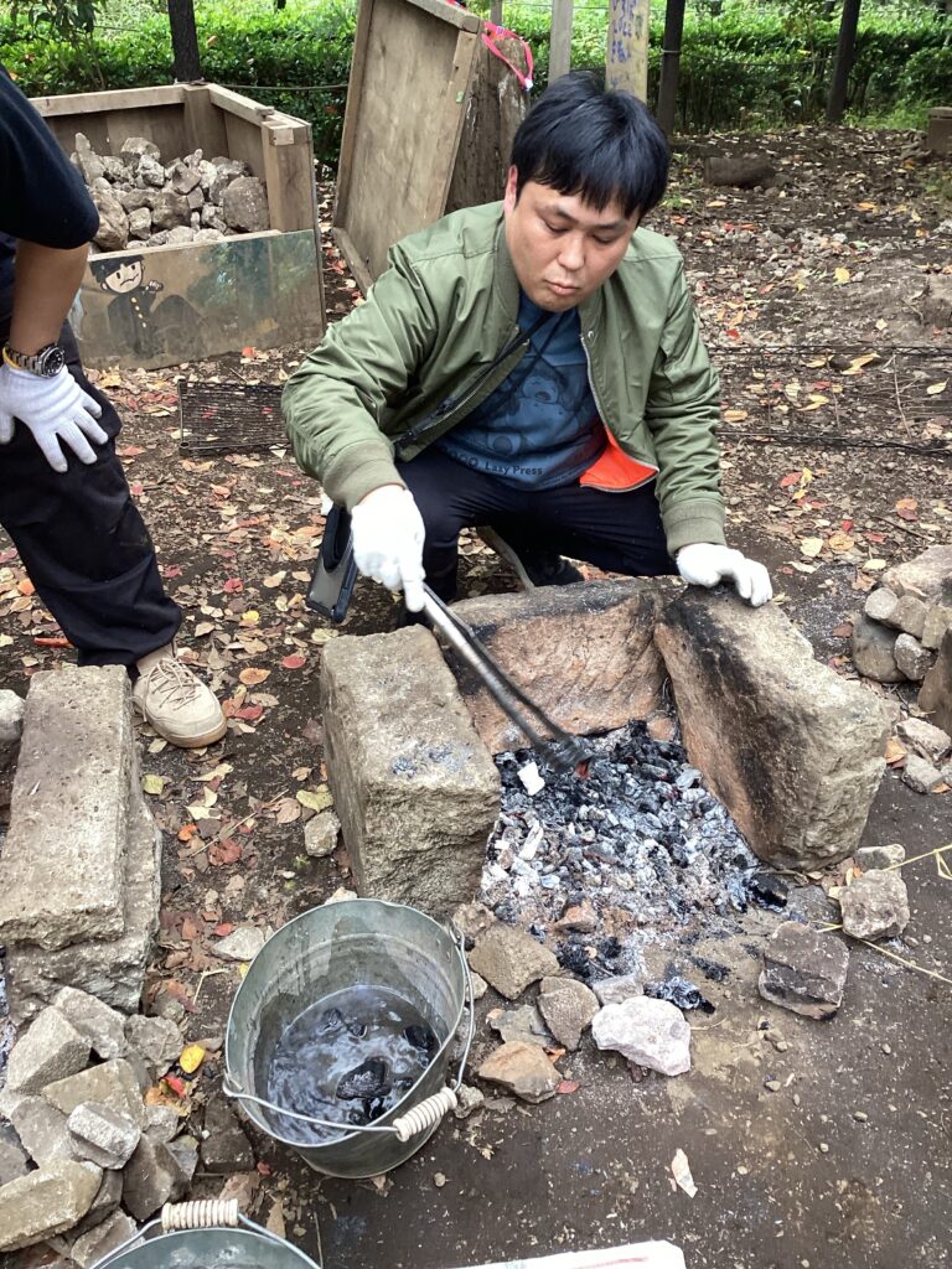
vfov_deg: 58.4
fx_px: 1137
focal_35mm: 31
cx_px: 476
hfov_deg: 45.4
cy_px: 634
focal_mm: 3.3
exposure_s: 1/120
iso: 80
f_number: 2.4
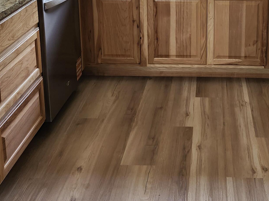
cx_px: 197
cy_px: -7
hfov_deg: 33.8
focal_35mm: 56
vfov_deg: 24.7
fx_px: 435
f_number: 1.8
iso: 200
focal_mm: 5.54
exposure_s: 1/180
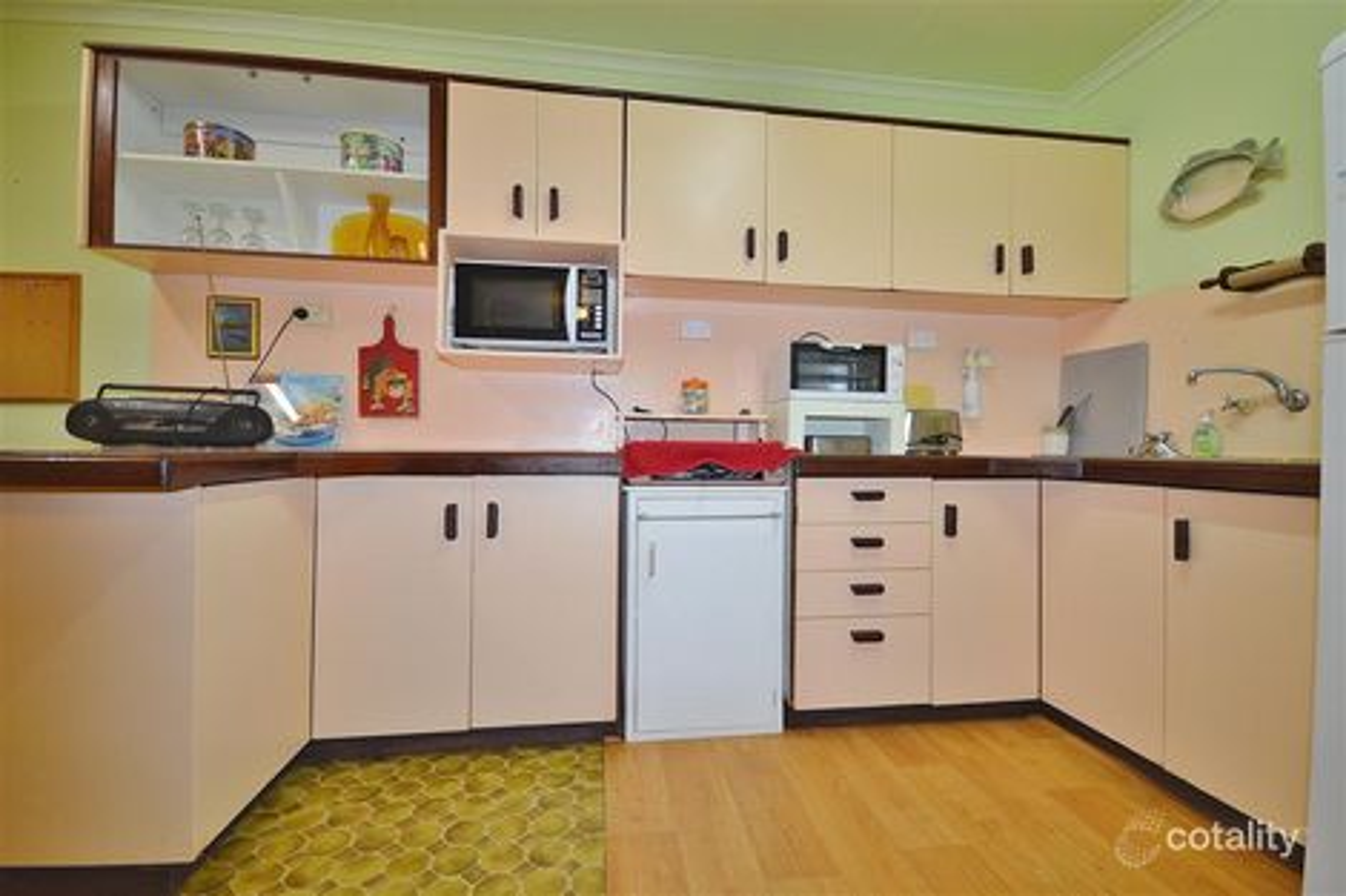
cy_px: 448
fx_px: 561
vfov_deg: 77.3
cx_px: 673
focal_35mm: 15
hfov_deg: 100.4
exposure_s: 1/60
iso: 560
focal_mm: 10
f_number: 4
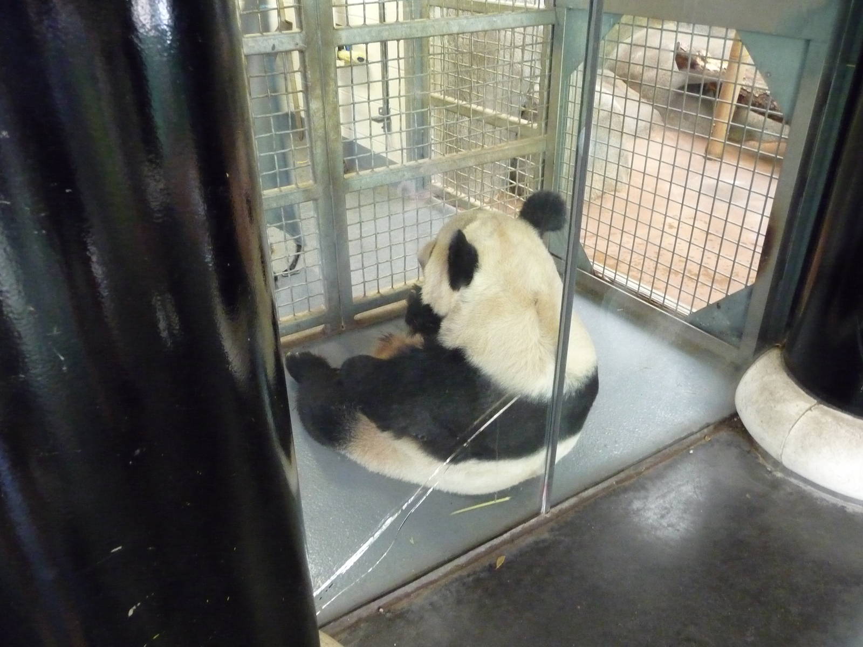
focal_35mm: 28
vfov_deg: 49.7
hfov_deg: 63.4
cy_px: 324
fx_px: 698
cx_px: 432
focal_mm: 4.7
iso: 800
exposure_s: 1/15
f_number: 3.3
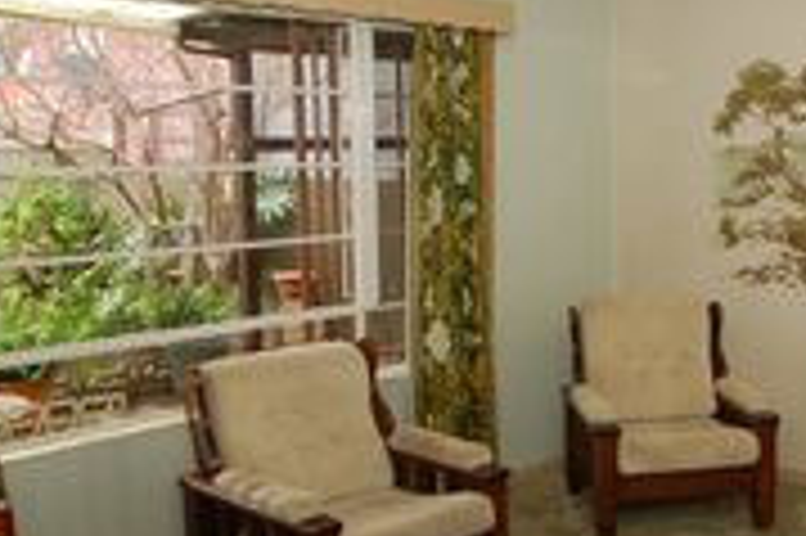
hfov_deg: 42.7
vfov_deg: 30.9
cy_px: 254
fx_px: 969
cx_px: 666
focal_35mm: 43
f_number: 4.5
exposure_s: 1/60
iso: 400
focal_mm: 11
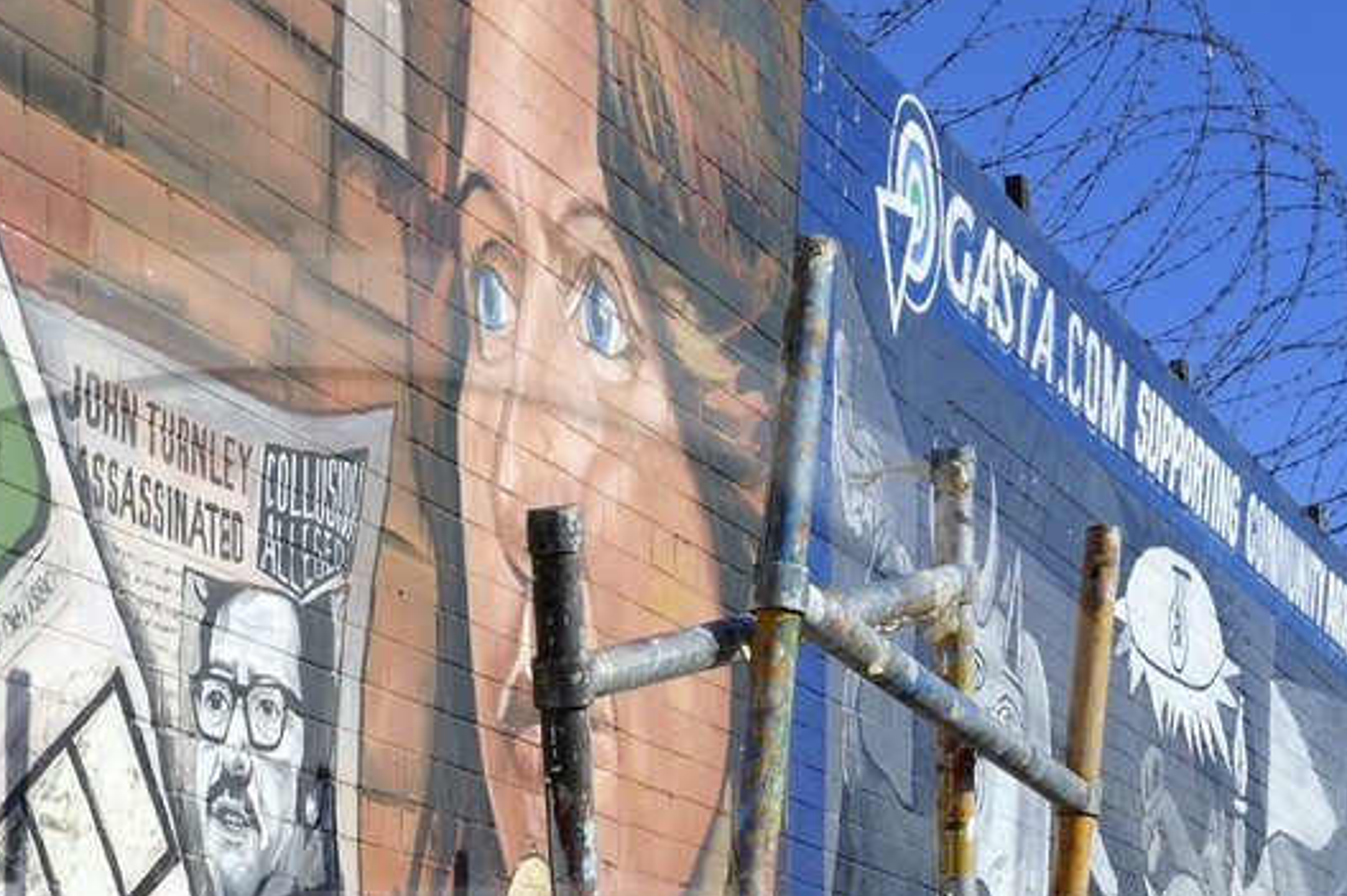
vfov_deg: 13.3
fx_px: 3626
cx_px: 291
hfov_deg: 20.8
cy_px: 1310
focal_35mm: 97
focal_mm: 32
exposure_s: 1/400
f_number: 13
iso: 400
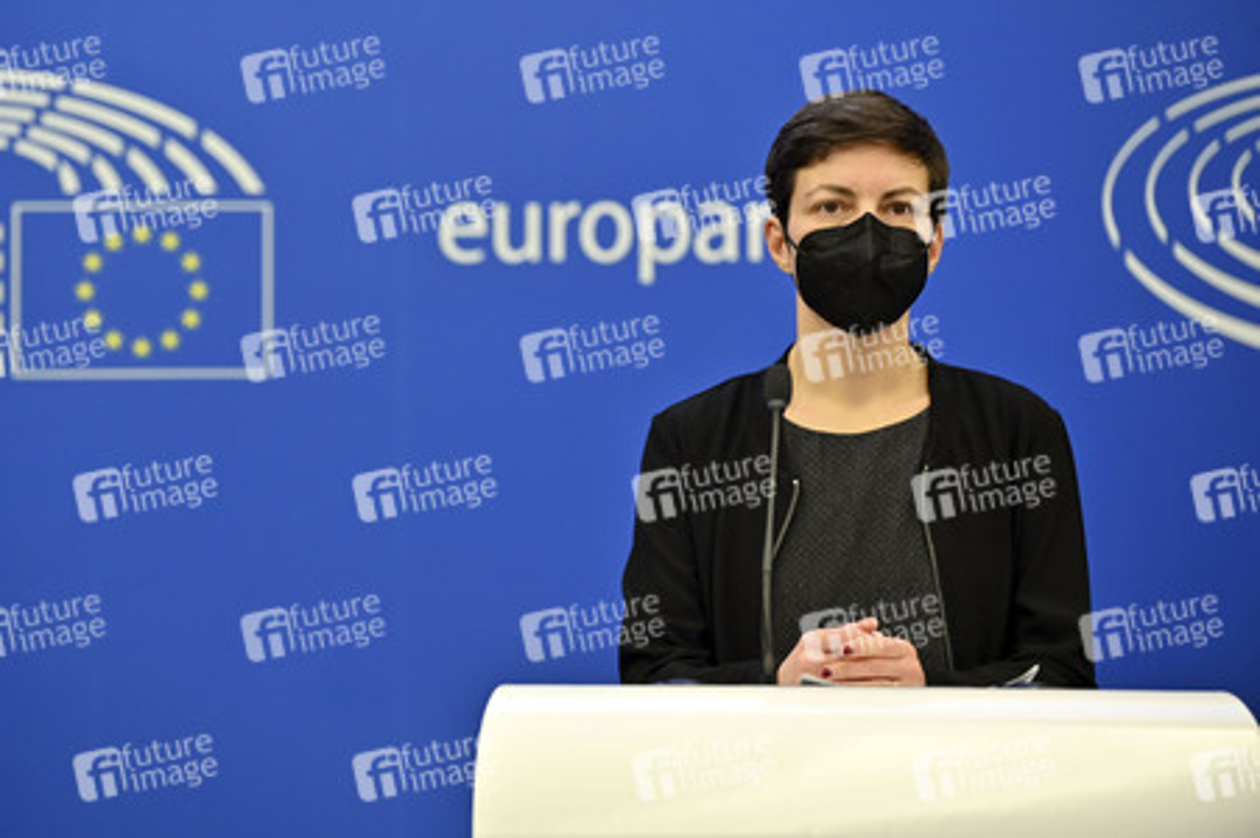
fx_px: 4372
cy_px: 419
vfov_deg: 11.0
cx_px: 630
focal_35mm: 125
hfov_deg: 16.4
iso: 640
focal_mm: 125
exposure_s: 1/160
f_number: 2.8
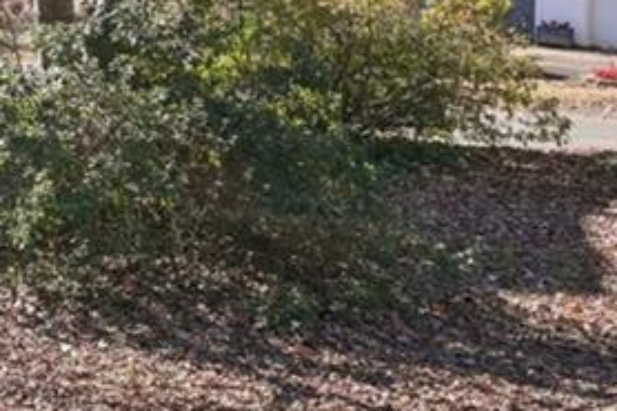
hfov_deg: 20.9
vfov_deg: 18.5
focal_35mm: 70
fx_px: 1199
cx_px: -466
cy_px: -78
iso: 100
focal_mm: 19
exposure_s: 1/160
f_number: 8
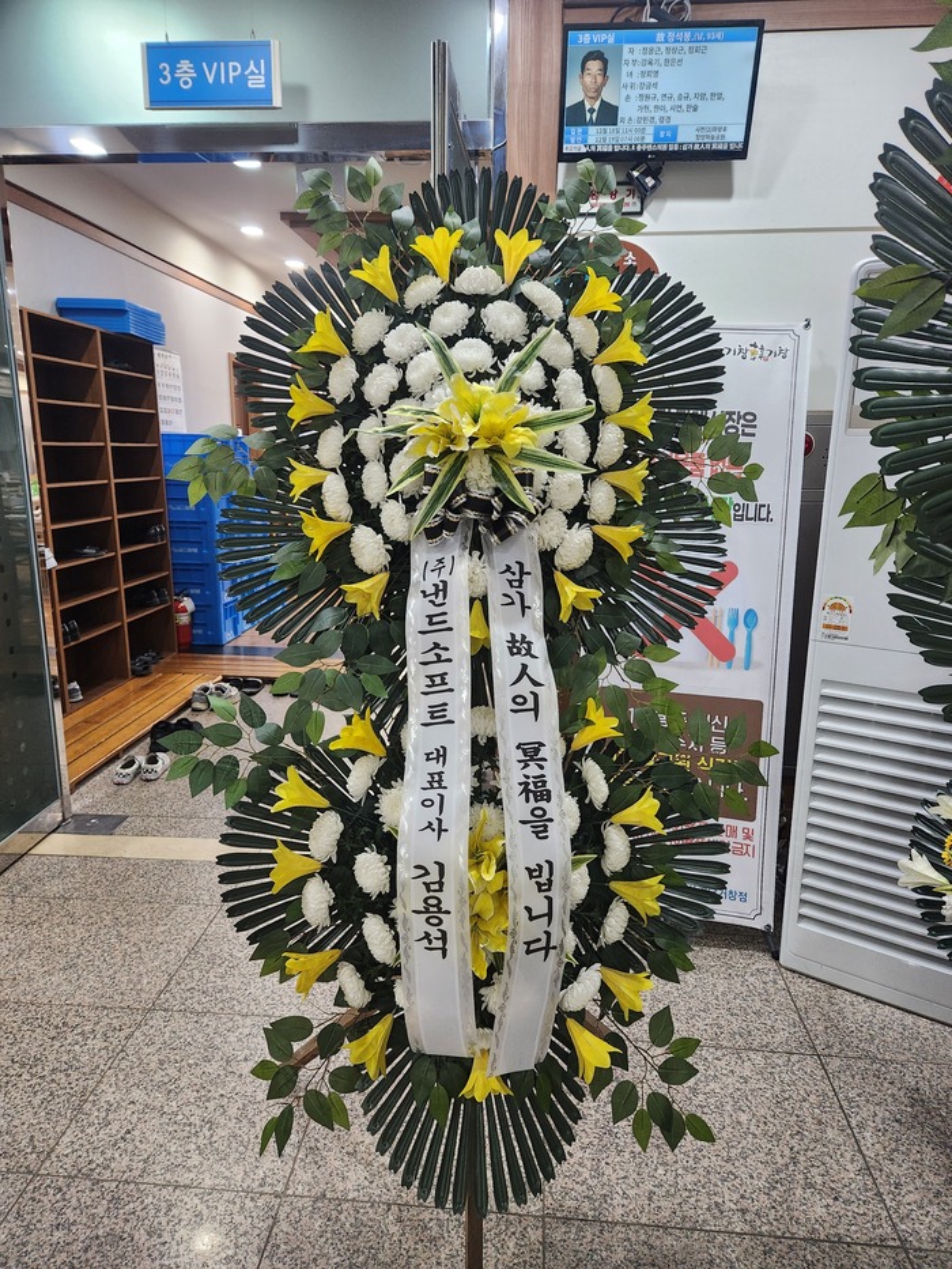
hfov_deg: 58.9
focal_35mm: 23
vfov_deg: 73.9
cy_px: 634
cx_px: 476
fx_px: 843
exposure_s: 1/120
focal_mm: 5.4
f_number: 1.8
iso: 320
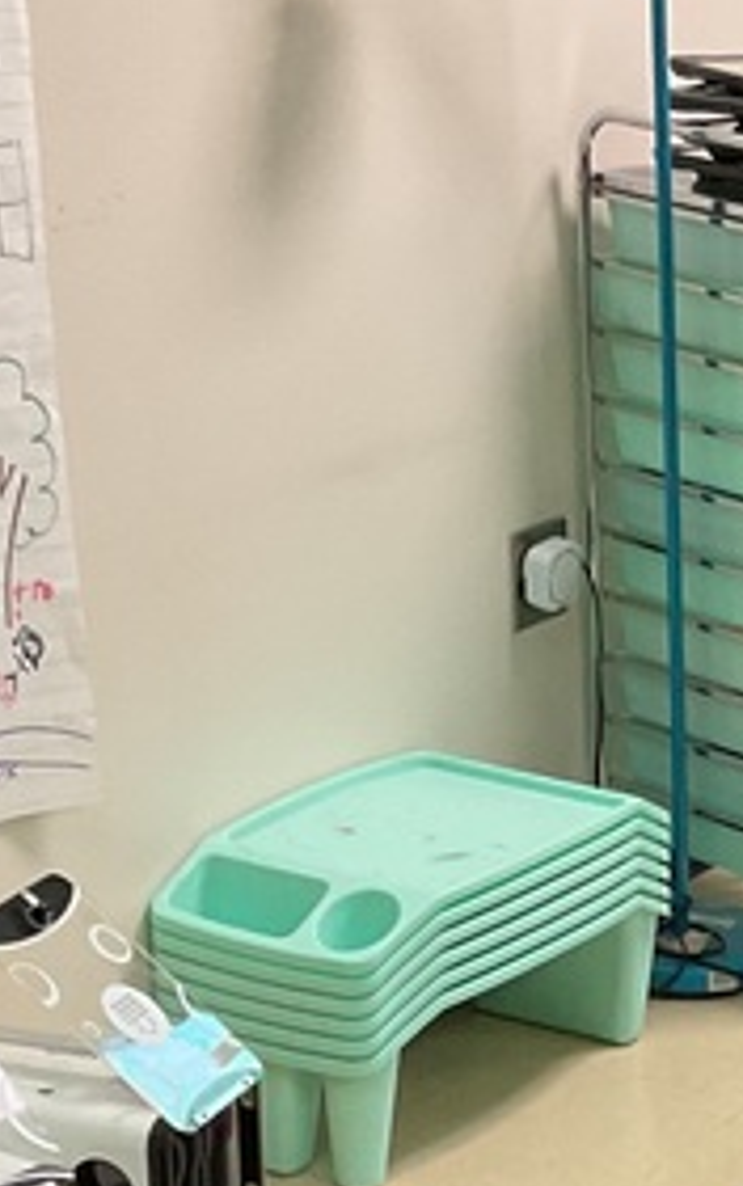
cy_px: 1317
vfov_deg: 17.9
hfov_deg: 11.2
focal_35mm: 112
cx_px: 1178
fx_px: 3623
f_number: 1.8
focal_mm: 3
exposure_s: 1/60
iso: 125
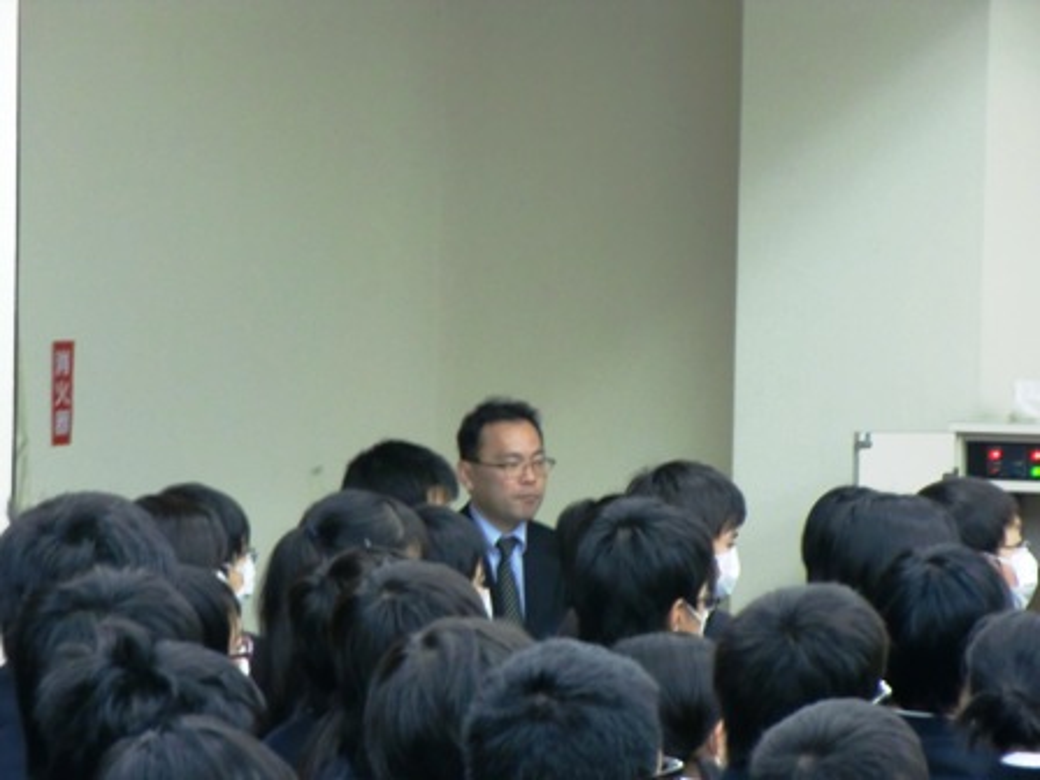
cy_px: 390
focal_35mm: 240
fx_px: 7211
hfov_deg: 8.2
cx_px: 520
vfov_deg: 6.2
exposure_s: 1/13
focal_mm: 43
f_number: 5.8
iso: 400
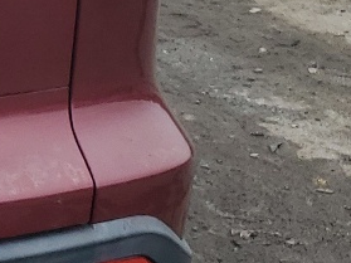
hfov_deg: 11.3
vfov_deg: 9.8
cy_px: -42
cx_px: -462
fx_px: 1510
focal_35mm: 149
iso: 50
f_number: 1.5
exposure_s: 1/1250
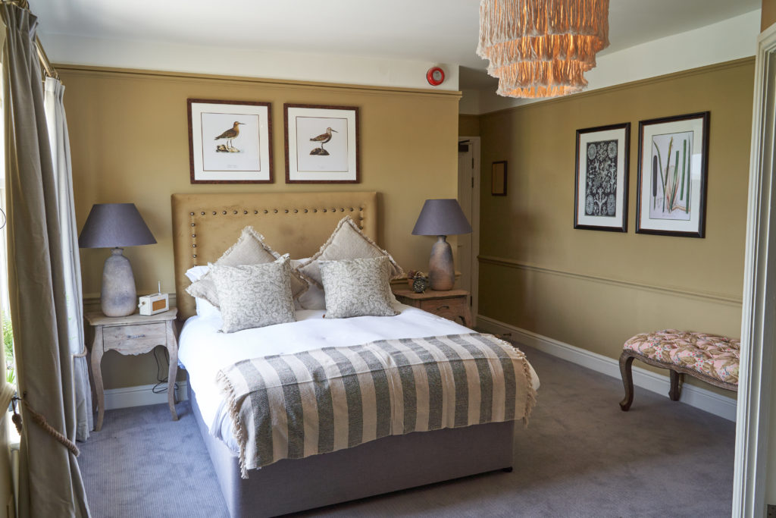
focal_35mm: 28
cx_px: 388
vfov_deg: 46.4
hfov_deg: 65.5
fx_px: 604
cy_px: 259
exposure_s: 1/80
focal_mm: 28
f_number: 5
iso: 400
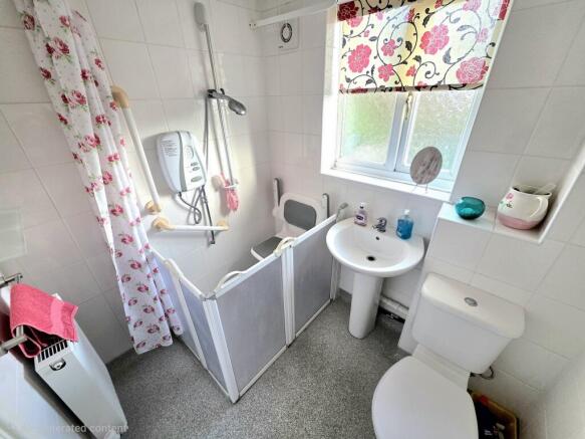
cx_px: 292
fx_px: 220
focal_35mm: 13
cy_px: 220
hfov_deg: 106.2
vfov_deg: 89.9
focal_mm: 2.2
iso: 100
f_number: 1.9
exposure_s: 1/101
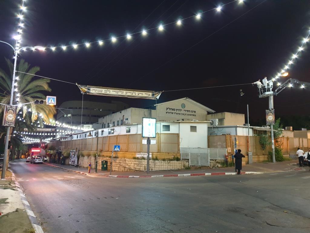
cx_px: 155
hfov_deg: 67.3
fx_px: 233
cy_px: 116
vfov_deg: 53.1
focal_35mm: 26
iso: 320
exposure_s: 1/20
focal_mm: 4.3
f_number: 1.5
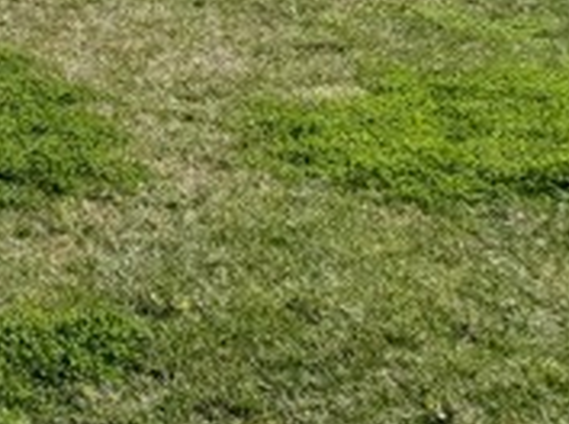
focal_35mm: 87
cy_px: -267
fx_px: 1427
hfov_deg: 18.5
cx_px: -399
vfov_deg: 15.3
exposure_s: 1/7092
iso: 80
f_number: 1.78
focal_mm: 6.76
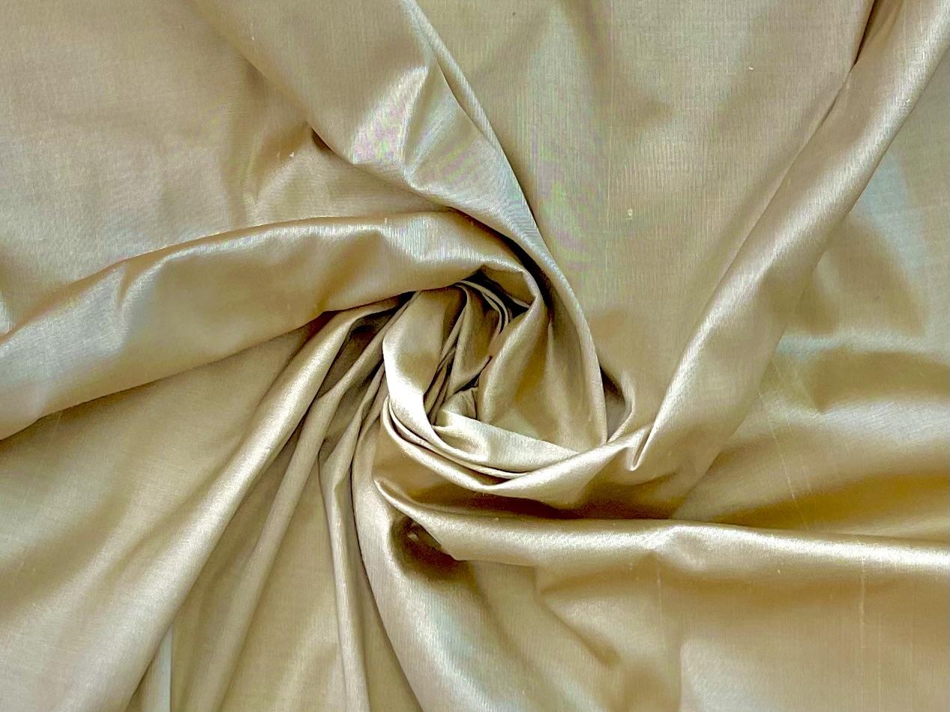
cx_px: 475
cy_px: 356
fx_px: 686
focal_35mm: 25
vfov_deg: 54.9
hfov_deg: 69.4
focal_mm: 5.1
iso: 100
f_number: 1.6
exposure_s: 1/120
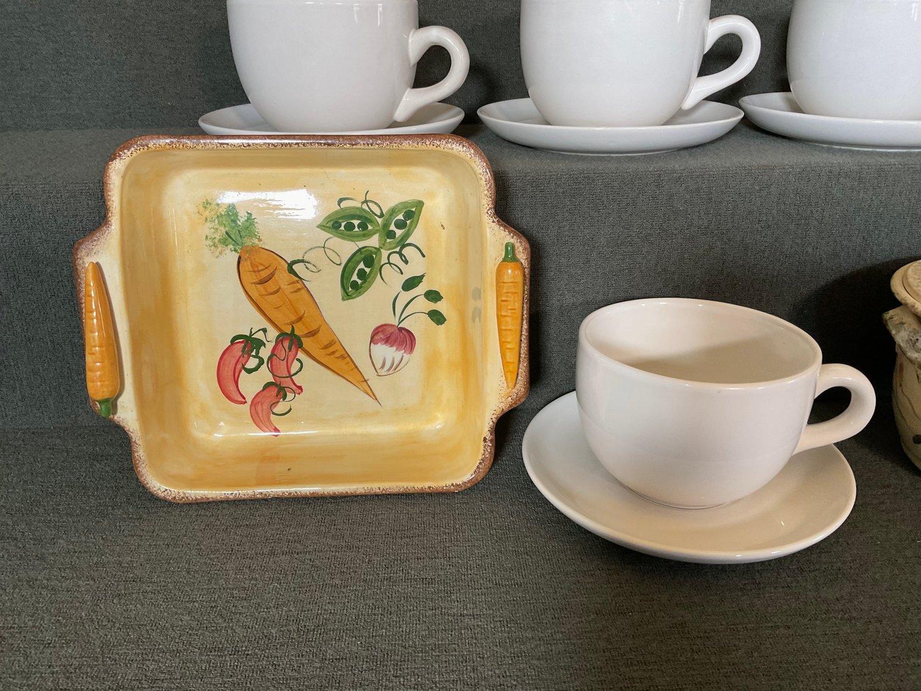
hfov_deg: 61.7
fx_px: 772
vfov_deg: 48.2
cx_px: 460
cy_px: 346
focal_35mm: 29
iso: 64
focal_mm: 3
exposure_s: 1/50
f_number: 1.8
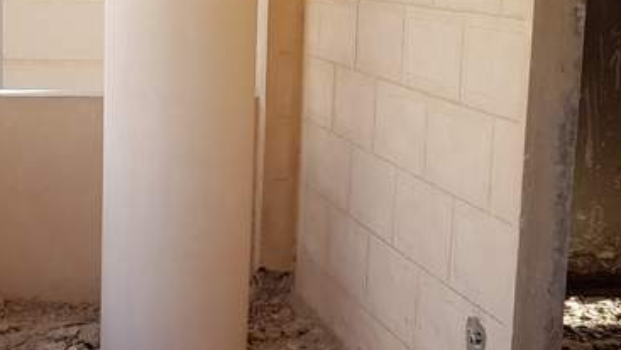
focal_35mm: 79
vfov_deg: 15.3
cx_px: 347
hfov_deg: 26.8
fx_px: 1302
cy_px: 221
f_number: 1.7
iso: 40
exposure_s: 1/514
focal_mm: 4.2
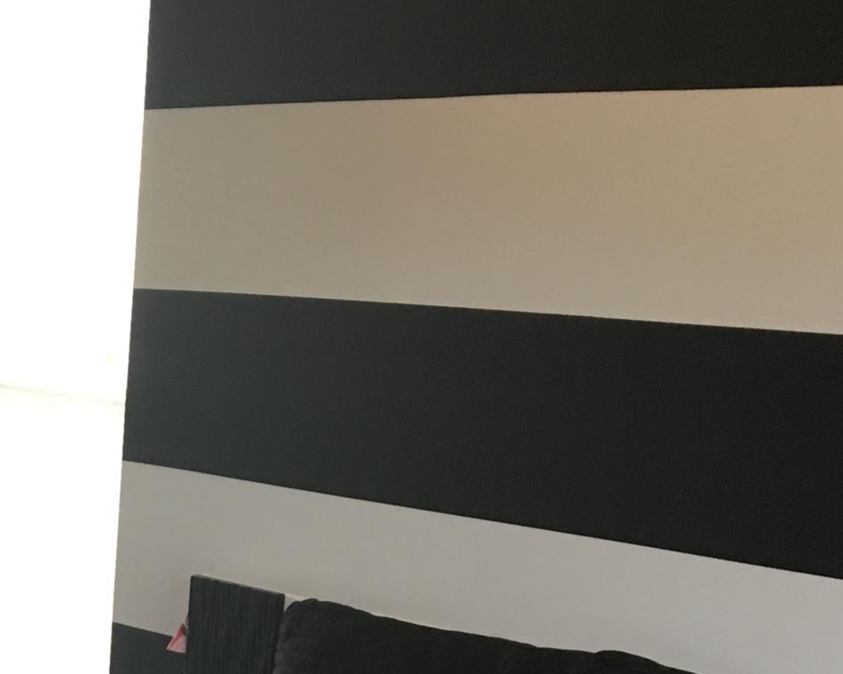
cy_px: 911
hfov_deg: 20.1
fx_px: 2245
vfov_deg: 16.1
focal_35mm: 90
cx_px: -139
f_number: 2.2
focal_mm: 4.15
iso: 100
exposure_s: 1/30
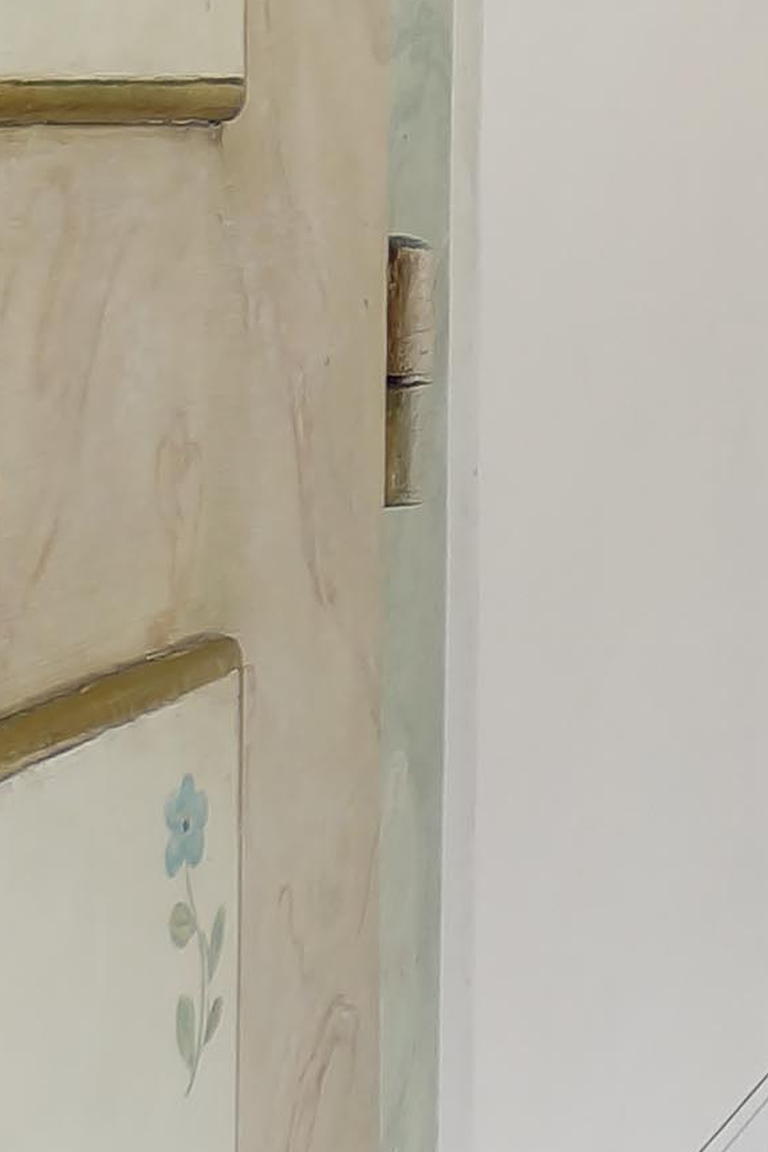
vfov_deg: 19.4
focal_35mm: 103
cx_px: 3050
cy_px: 66
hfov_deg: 8.1
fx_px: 3297
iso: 200
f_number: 6.3
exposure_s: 1/400
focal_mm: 10
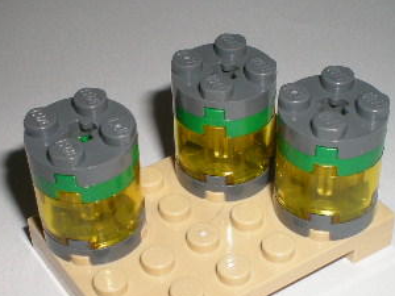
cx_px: 192
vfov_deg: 18.1
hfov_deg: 24.1
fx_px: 924
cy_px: 229
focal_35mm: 81
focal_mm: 6.3
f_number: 4.6
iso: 64
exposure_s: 1/60
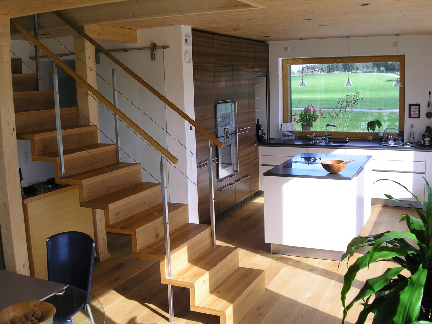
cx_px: 216
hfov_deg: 49.0
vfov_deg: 37.7
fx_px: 474
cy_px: 162
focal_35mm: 38
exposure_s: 1/60
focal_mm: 7.8
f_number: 5.6
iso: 100
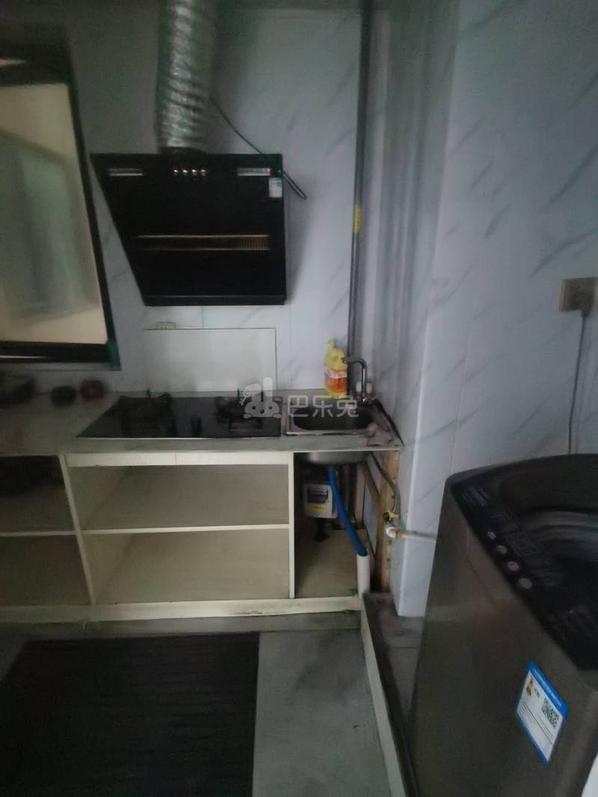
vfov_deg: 91.0
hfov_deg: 74.7
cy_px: 398
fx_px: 392
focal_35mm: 17
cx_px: 299
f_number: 2.4
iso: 1250
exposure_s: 1/16.7
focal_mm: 1.78
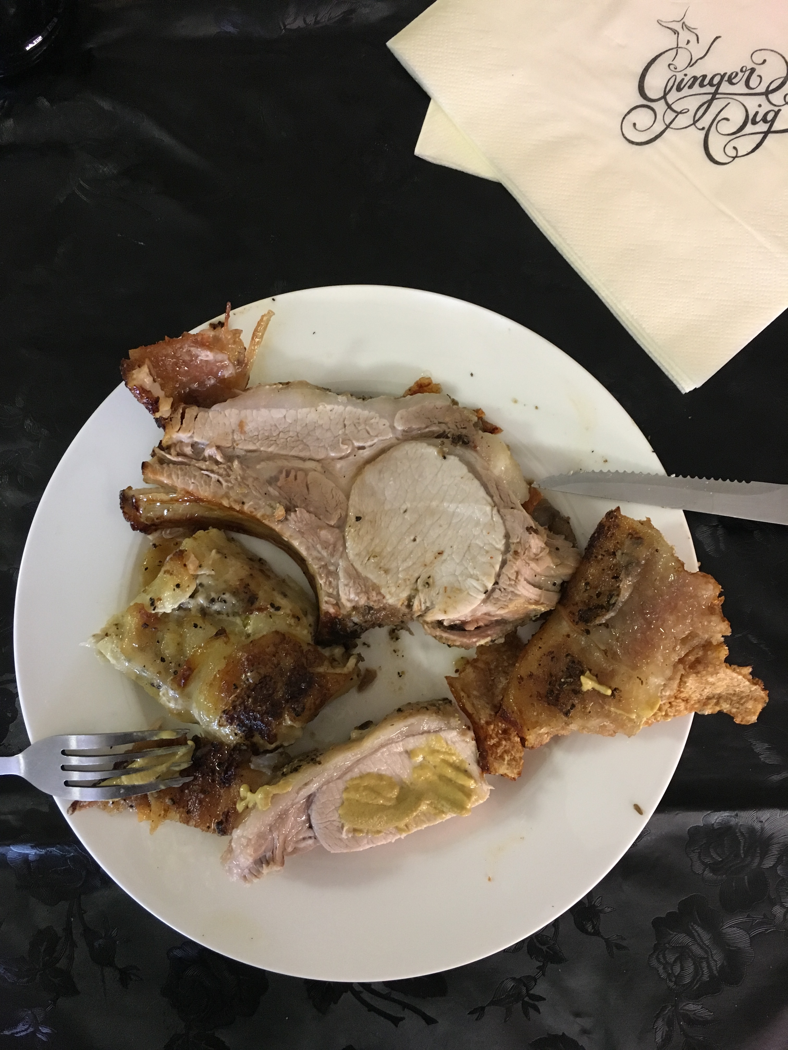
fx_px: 880
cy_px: 525
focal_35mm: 29
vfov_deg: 61.7
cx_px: 394
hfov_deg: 48.2
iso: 200
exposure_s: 1/20
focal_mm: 4.15
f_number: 2.2
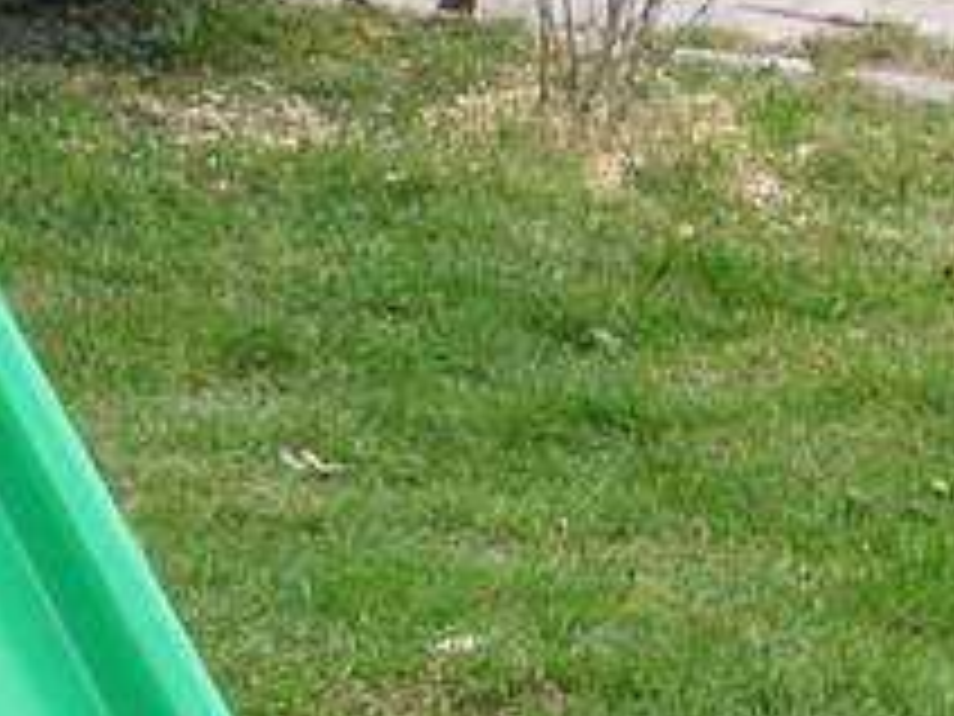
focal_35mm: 166
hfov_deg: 11.5
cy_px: -9
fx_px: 4575
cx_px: -369
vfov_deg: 8.9
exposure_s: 1/125
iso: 50
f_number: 3.1
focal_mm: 7.3
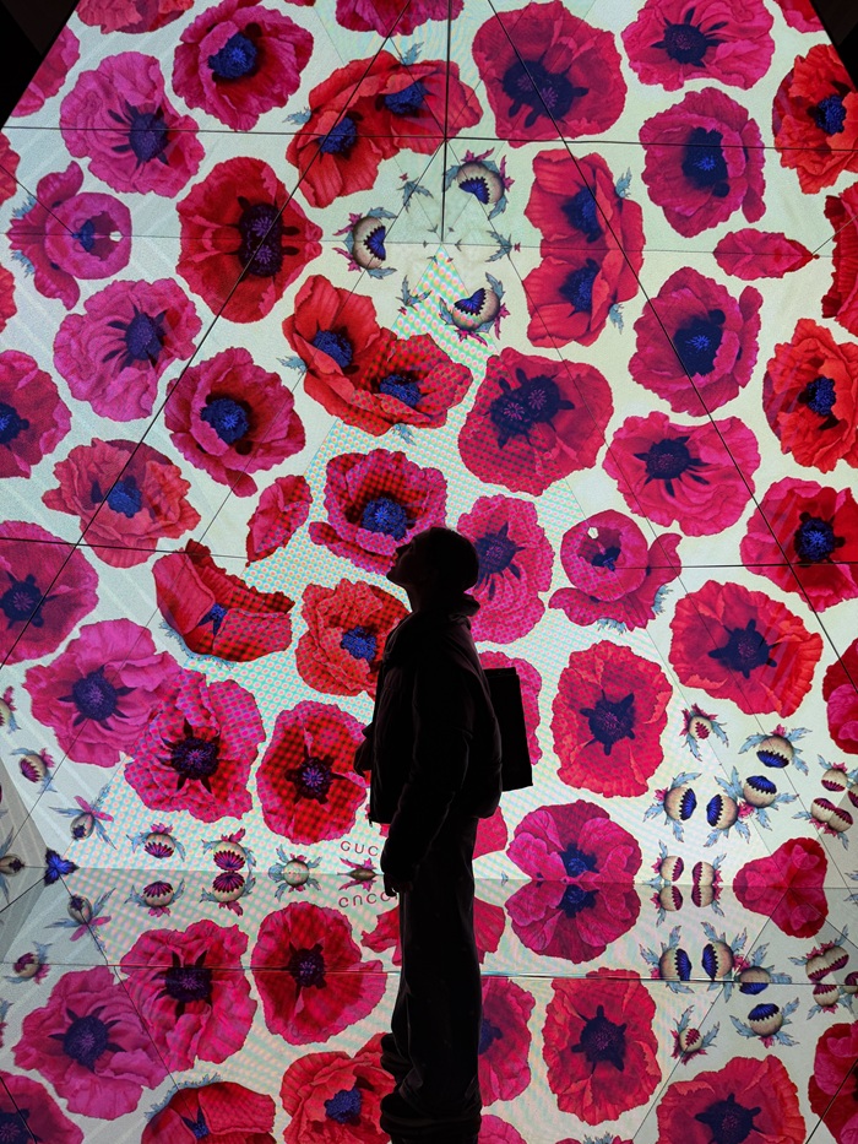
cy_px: 572
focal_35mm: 24
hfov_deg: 56.8
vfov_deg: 71.6
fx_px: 793
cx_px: 429
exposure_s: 1/115
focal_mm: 6.76
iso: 64
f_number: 1.78
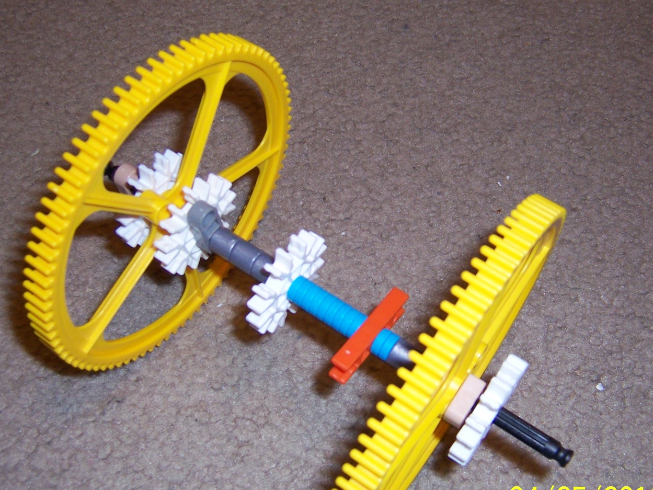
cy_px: 279
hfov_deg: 45.7
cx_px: 304
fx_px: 774
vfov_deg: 35.1
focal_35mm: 41
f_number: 2.8
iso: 140
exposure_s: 1/60
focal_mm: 5.5
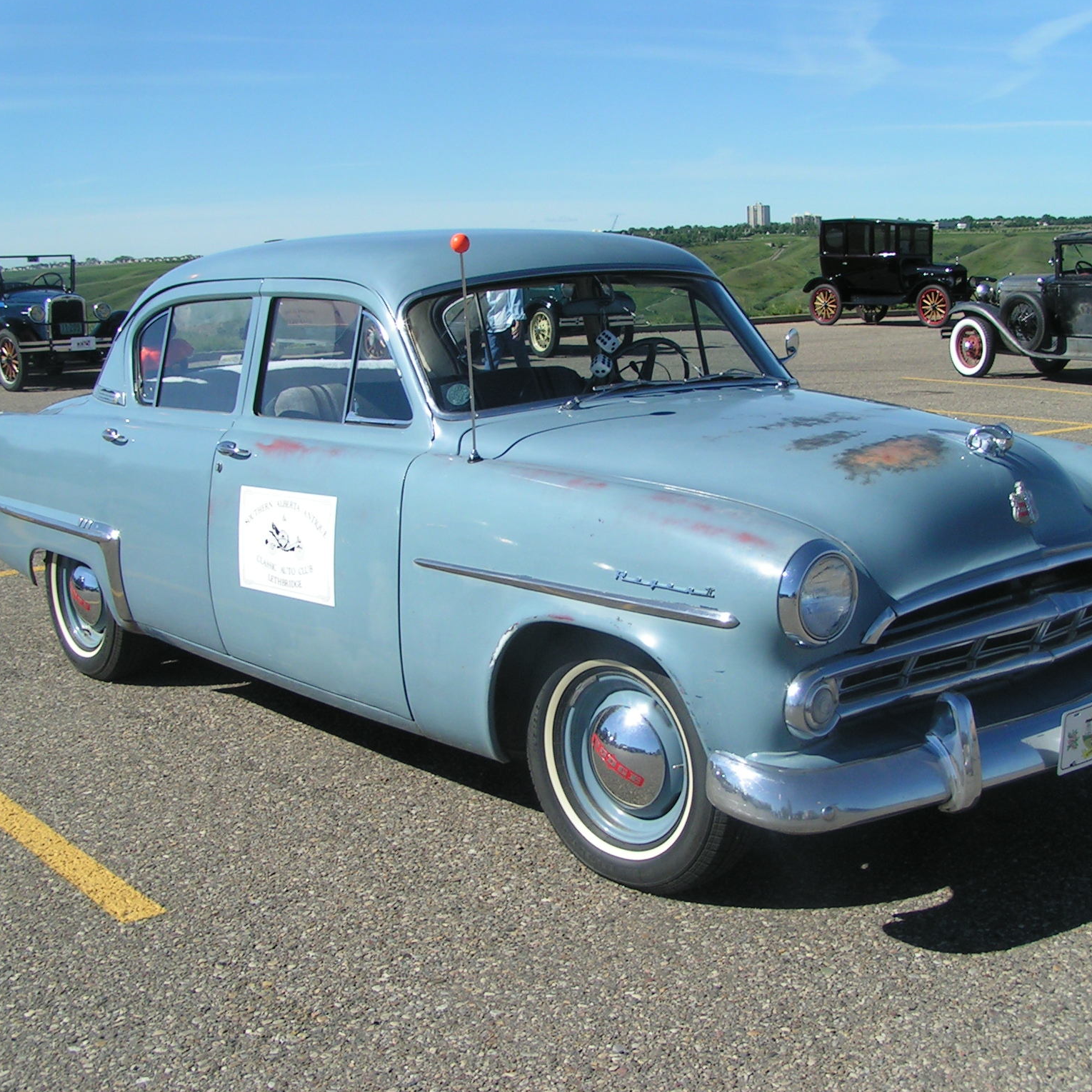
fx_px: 1606
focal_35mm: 45
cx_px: 553
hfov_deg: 37.6
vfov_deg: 37.6
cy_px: 546
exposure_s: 1/400
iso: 50
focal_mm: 5.8
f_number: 5.6
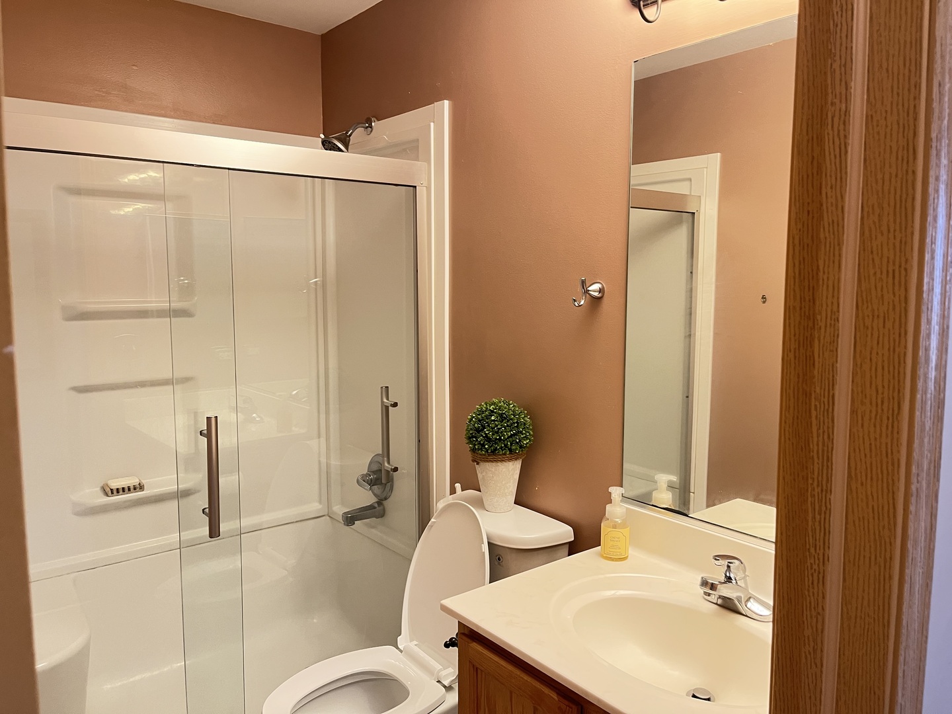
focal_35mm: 26
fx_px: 715
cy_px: 357
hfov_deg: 67.3
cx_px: 476
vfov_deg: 53.1
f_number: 1.6
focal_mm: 5.1
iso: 160
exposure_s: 1/60
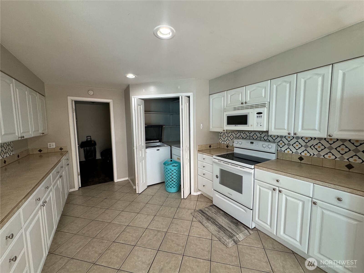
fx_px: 147
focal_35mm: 14
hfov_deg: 102.1
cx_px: 182
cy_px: 136
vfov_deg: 85.7
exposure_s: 1/120
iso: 200
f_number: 2.2
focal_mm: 2.22
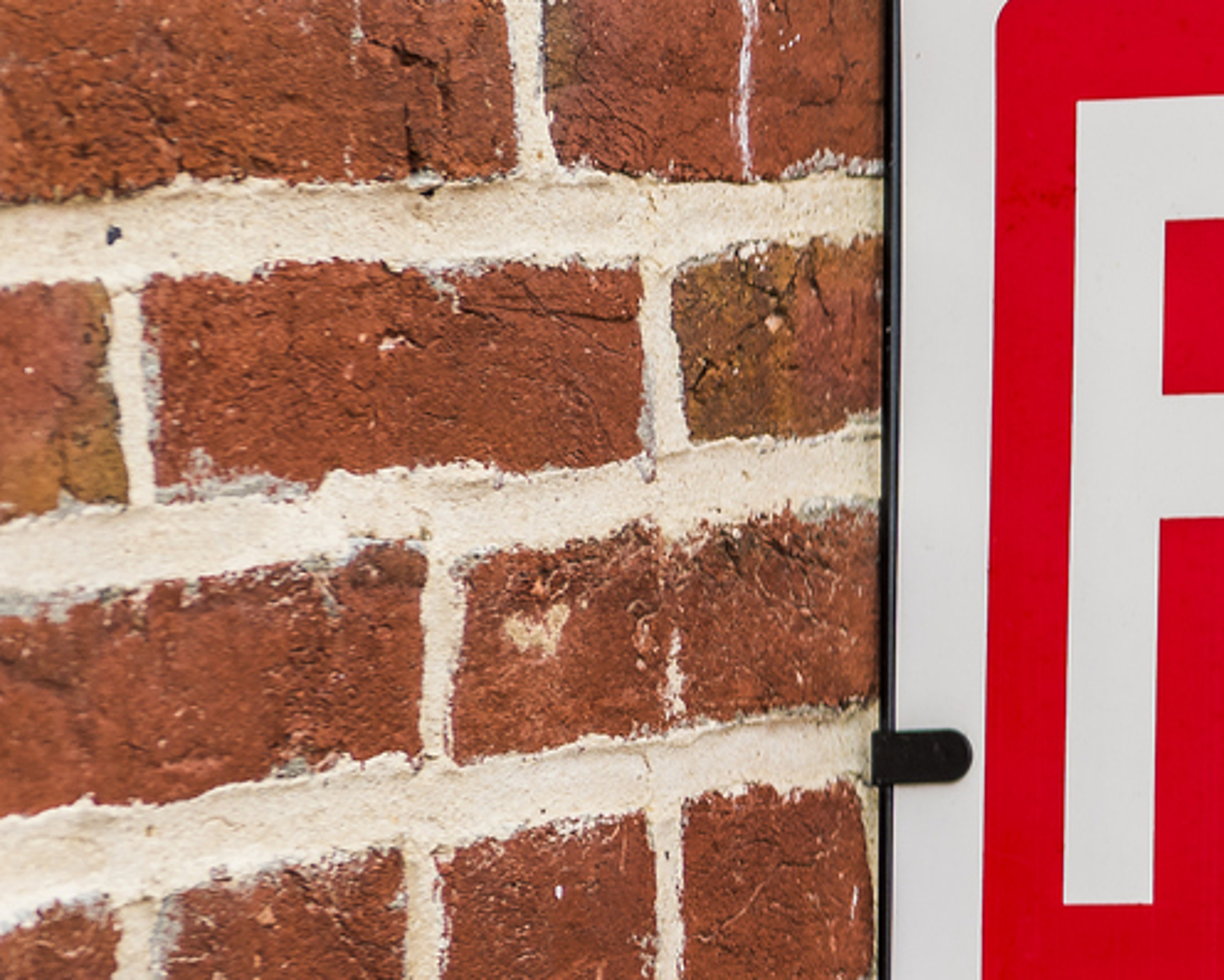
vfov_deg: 5.5
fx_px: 10181
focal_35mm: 281
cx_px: 2478
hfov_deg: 6.7
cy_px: 694
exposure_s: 1/250
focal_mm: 70
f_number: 4
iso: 64
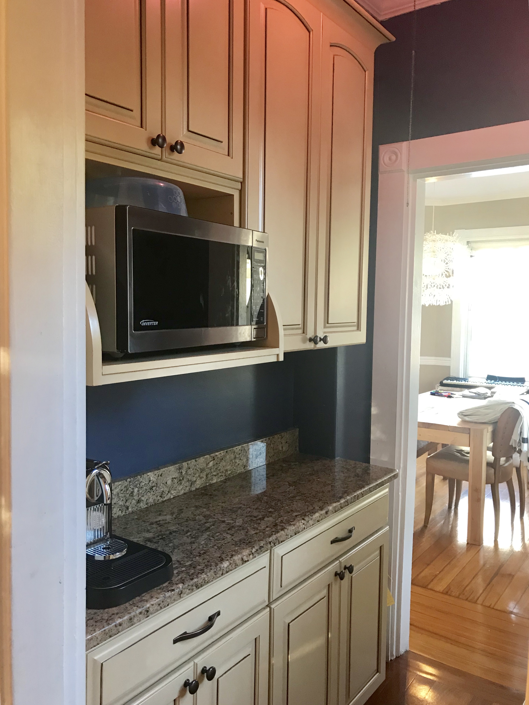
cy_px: 352
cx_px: 264
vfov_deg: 63.4
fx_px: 570
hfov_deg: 49.8
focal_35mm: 28
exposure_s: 1/15
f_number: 1.8
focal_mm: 3.99
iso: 50
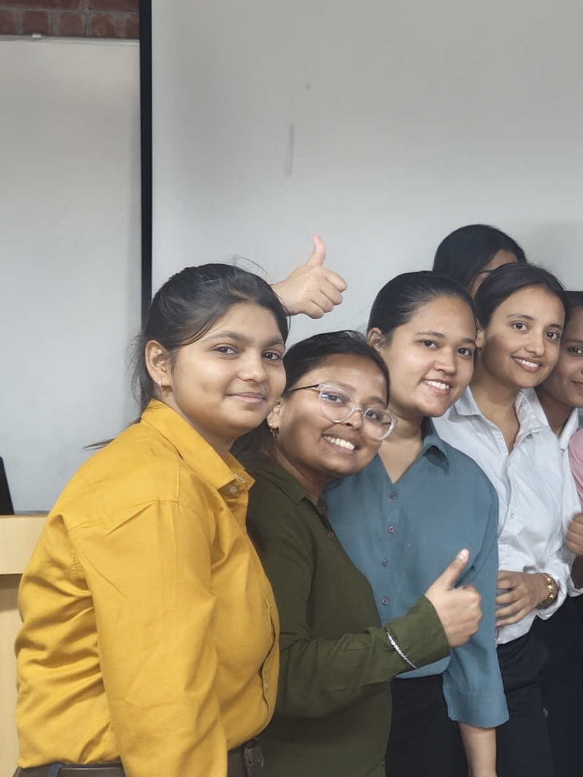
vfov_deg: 24.7
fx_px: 1774
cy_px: 375
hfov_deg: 17.4
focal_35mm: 79
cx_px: 784
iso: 1521
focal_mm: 5.56
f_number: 1.88
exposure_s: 1/33.3
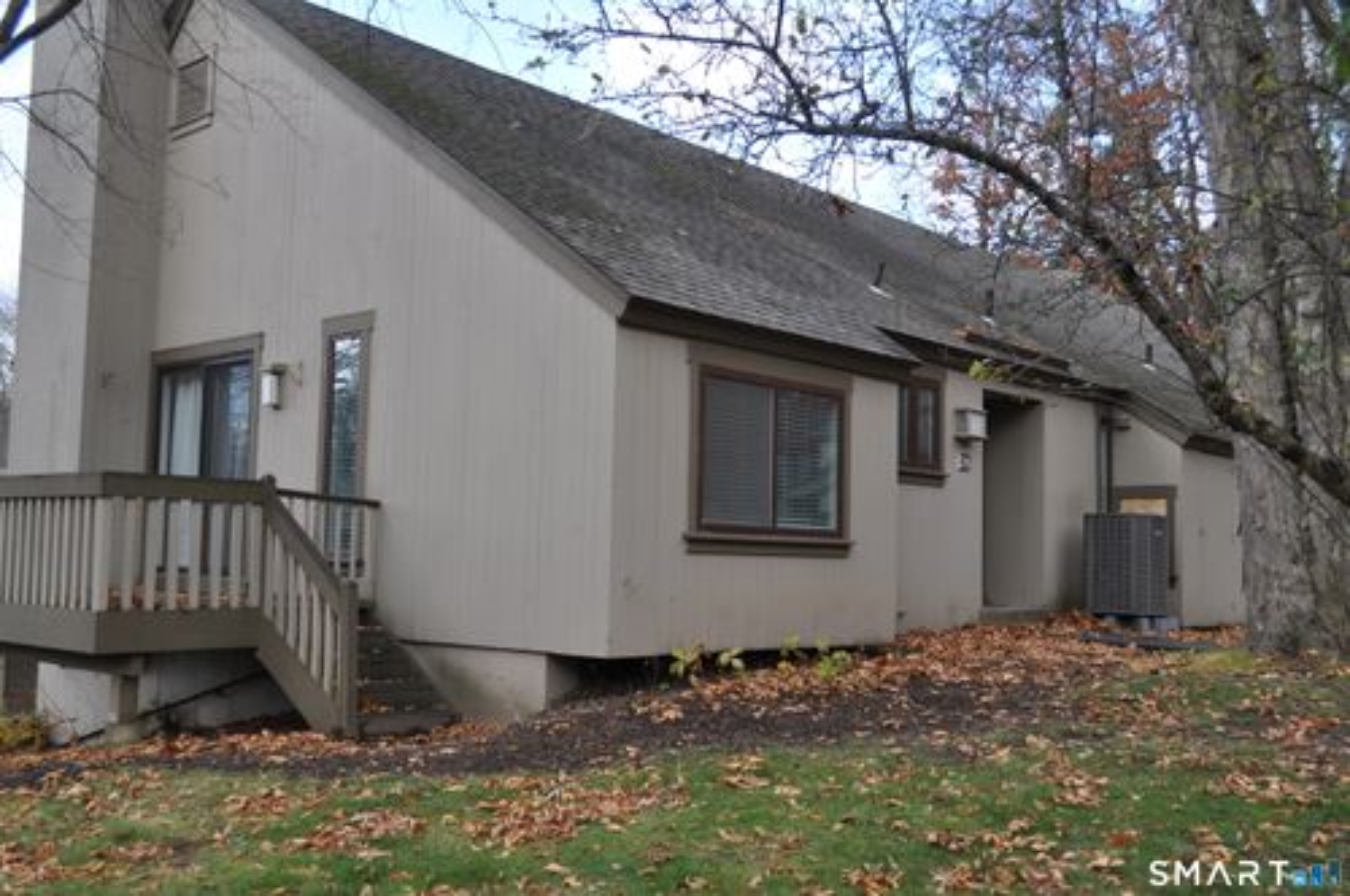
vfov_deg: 36.8
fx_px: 1348
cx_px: 675
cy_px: 448
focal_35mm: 36
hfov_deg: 53.2
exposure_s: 1/160
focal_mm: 24
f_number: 6.3
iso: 200
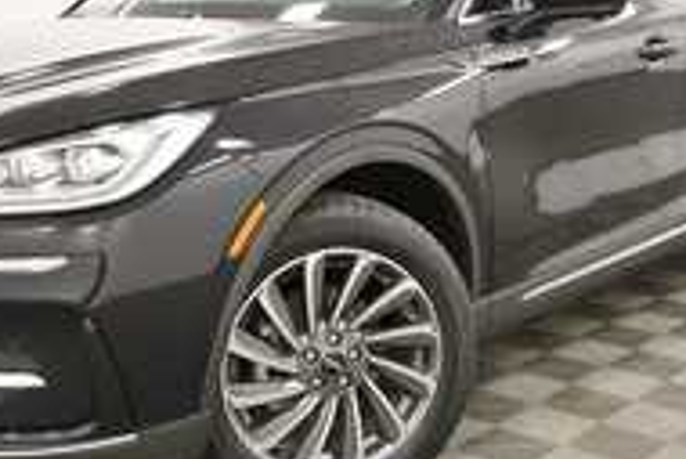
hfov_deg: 33.8
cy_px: 179
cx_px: 292
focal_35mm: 59
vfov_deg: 23.0
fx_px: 1125
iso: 1250
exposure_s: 1/125
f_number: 5.6
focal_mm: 19
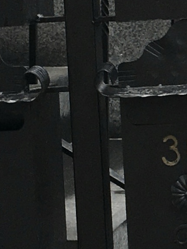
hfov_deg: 8.0
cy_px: 176
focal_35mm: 170
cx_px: 452
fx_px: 1225
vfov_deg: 11.6
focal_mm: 4.15
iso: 25
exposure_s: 1/120
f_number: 2.2
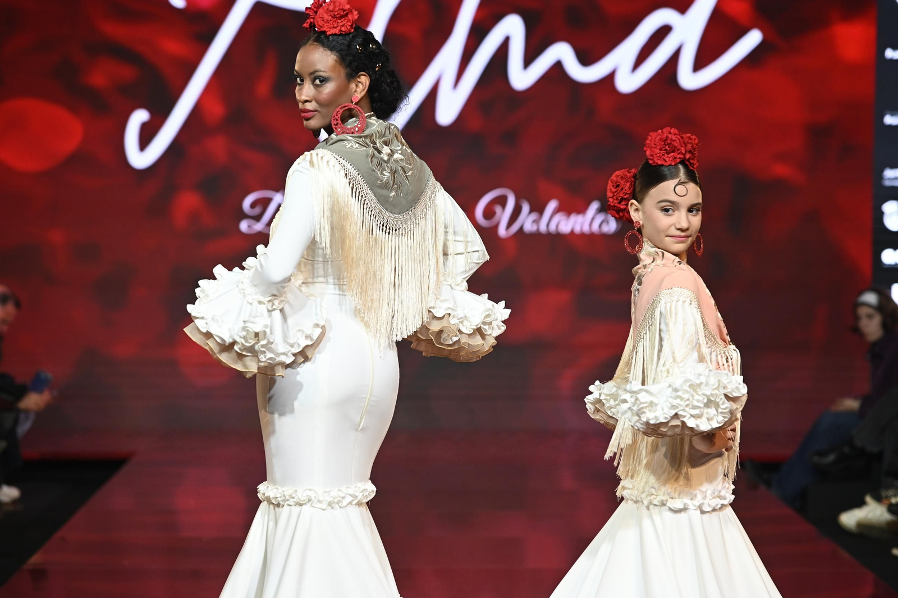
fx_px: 2992
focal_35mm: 120
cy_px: 299
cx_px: 449
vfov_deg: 11.4
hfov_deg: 17.1
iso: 2000
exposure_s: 1/400
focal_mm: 120
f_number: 4.5
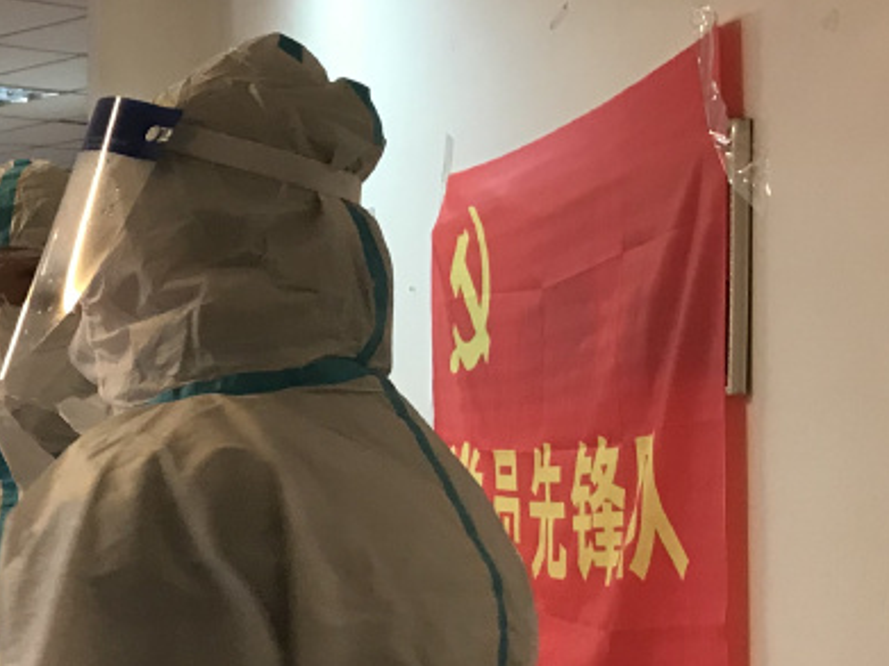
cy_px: 584
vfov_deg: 16.9
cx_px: -334
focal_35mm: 86
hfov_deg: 20.4
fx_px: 2208
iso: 50
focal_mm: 3.99
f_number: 1.8
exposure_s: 1/17
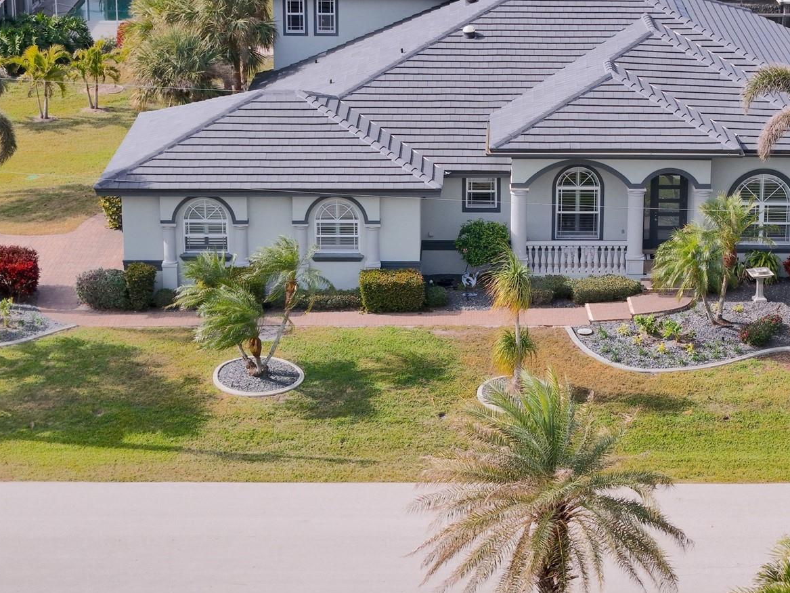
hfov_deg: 20.4
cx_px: 531
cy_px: 232
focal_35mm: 96
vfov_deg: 15.4
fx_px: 2191
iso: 120
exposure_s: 1/160
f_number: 2.8
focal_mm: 19.35
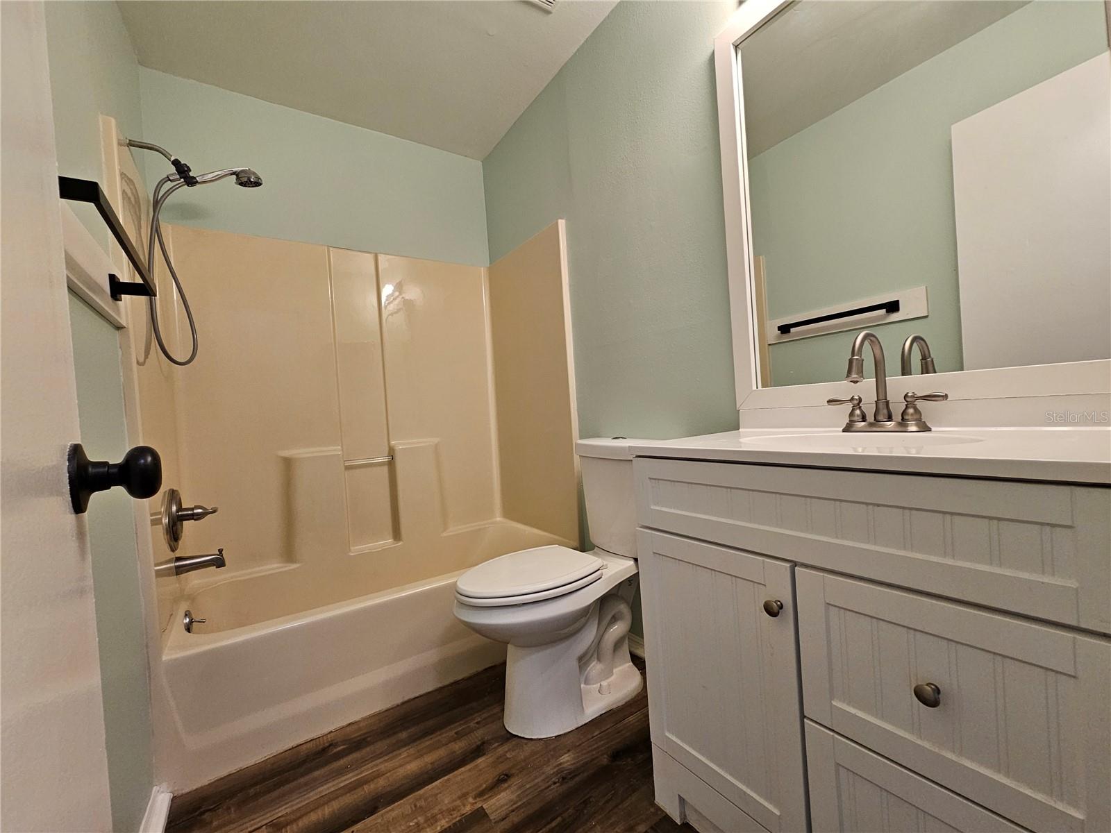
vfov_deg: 89.9
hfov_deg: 106.2
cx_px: 556
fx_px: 417
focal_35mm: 13
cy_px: 416
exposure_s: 1/60
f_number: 2.2
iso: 200
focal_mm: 2.2
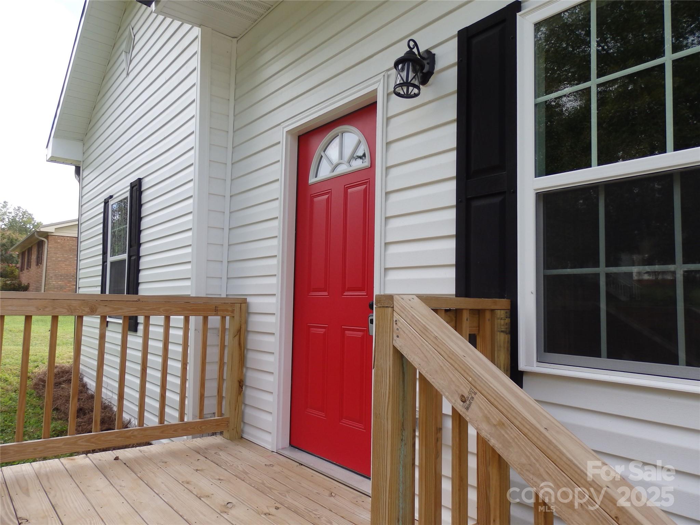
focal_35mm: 25
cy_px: 262
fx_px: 506
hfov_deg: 69.4
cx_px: 350
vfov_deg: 54.9
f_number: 3
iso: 100
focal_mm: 4.5
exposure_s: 1/320
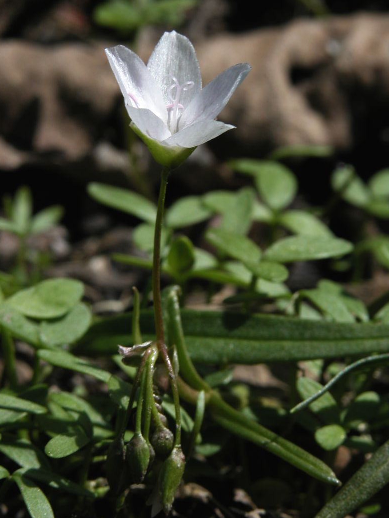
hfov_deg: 6.3
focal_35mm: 236
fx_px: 3536
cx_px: 173
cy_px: 224
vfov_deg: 8.4
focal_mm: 48.5
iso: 100
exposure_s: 1/428
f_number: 8
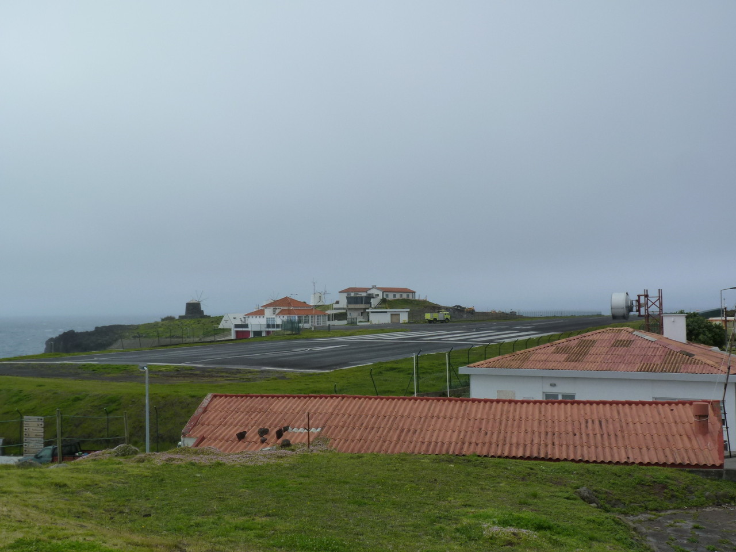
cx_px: 368
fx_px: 787
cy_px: 276
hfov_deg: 50.1
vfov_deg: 38.7
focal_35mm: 37
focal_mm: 6.6
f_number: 4.5
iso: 125
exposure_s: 1/250
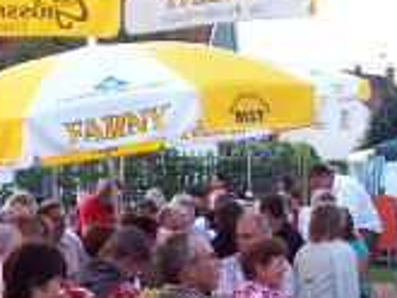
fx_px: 1354
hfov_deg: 16.6
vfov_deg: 12.4
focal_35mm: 118
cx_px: 103
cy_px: 299
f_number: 3.4
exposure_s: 1/30
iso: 140
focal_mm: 8
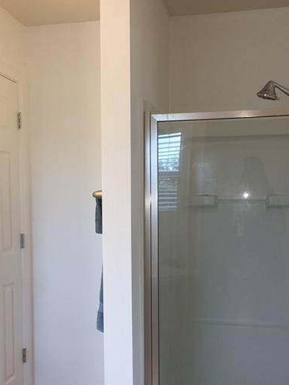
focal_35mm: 44
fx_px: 489
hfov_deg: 32.9
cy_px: 250
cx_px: 138
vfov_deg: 42.5
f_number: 2.2
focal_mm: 4.15
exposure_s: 1/42
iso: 25
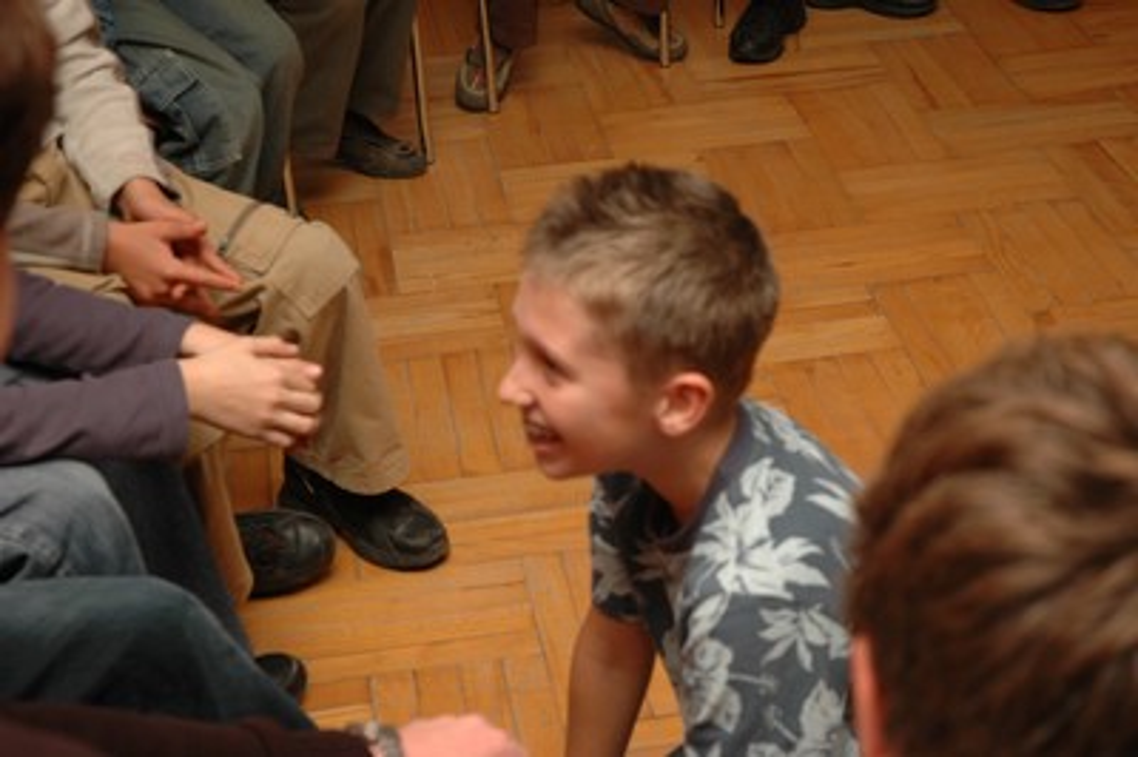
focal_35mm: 69
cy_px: 378
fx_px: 2179
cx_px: 569
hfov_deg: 29.3
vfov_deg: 19.7
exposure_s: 1/45
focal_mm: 46
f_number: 5.6
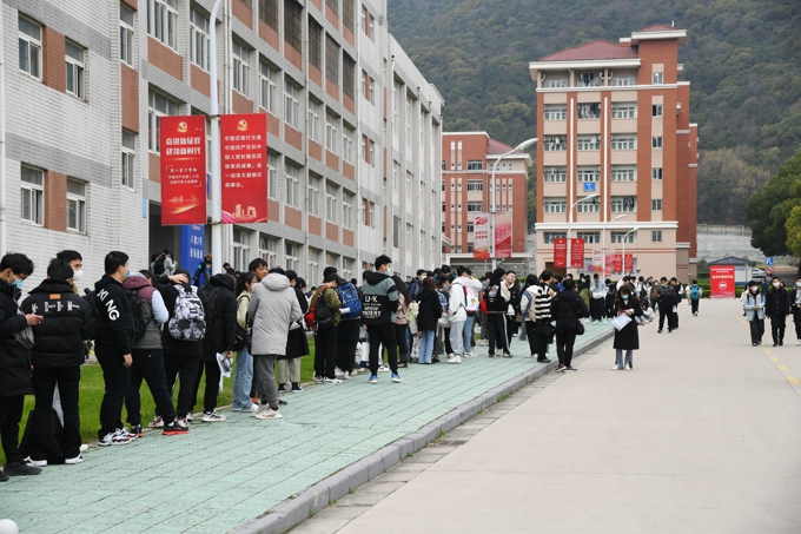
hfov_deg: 27.0
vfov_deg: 18.2
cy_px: 267
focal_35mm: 75
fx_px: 1668
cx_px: 400
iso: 800
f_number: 8
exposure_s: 1/250
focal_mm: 75
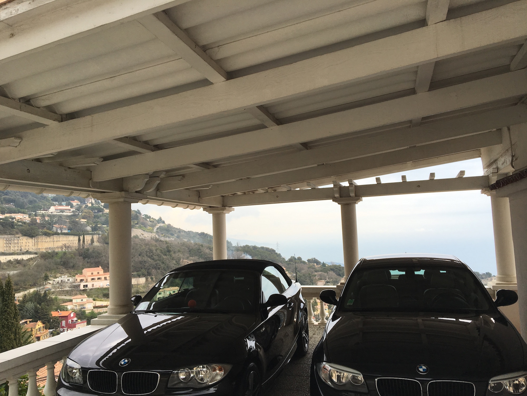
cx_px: 264
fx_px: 442
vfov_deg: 48.2
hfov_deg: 61.7
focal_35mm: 29
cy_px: 198
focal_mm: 4.15
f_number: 2.2
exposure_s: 1/452
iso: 25
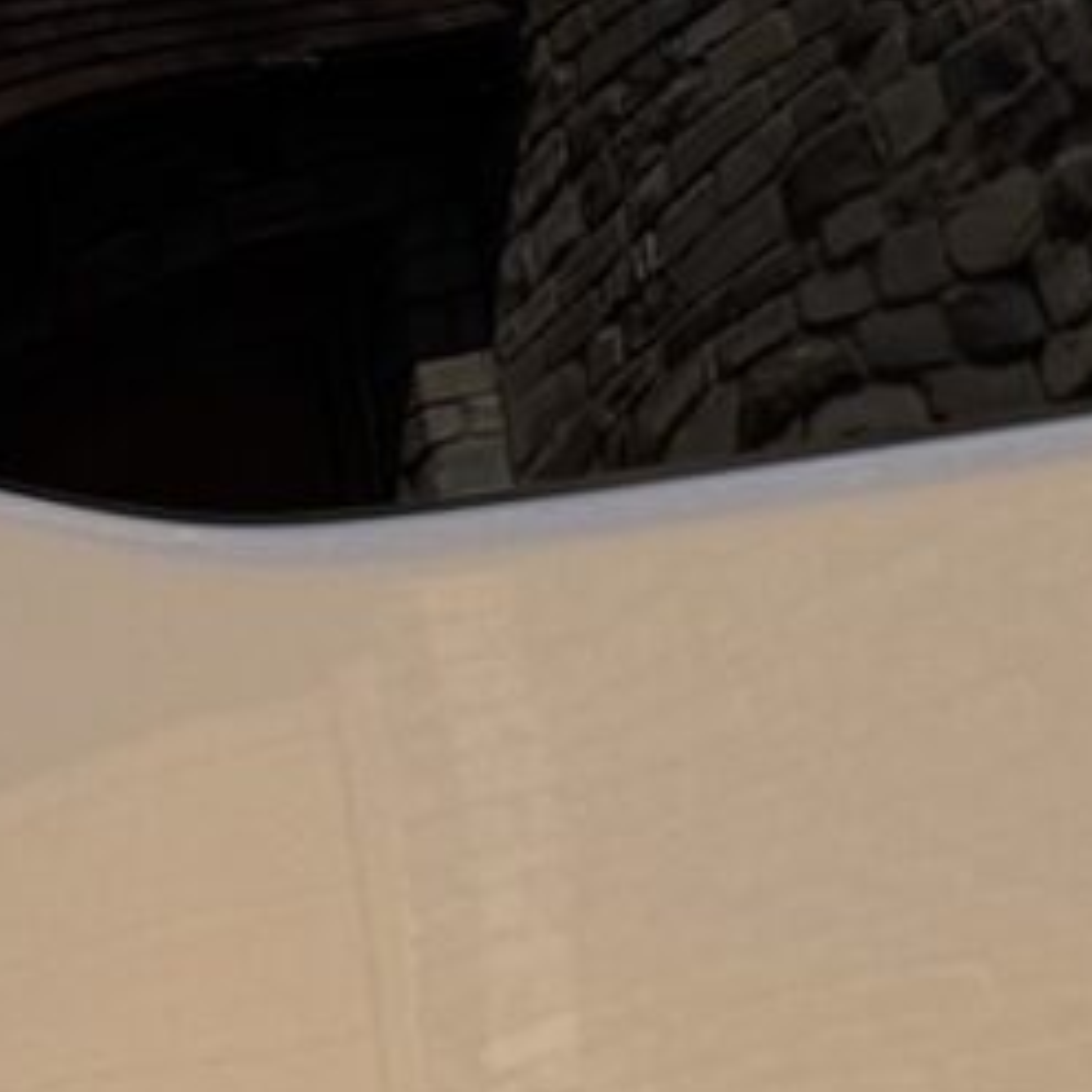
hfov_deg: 7.6
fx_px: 7816
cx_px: -1246
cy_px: 907
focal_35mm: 219
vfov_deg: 8.0
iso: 80
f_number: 1.78
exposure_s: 1/3802
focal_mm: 6.76
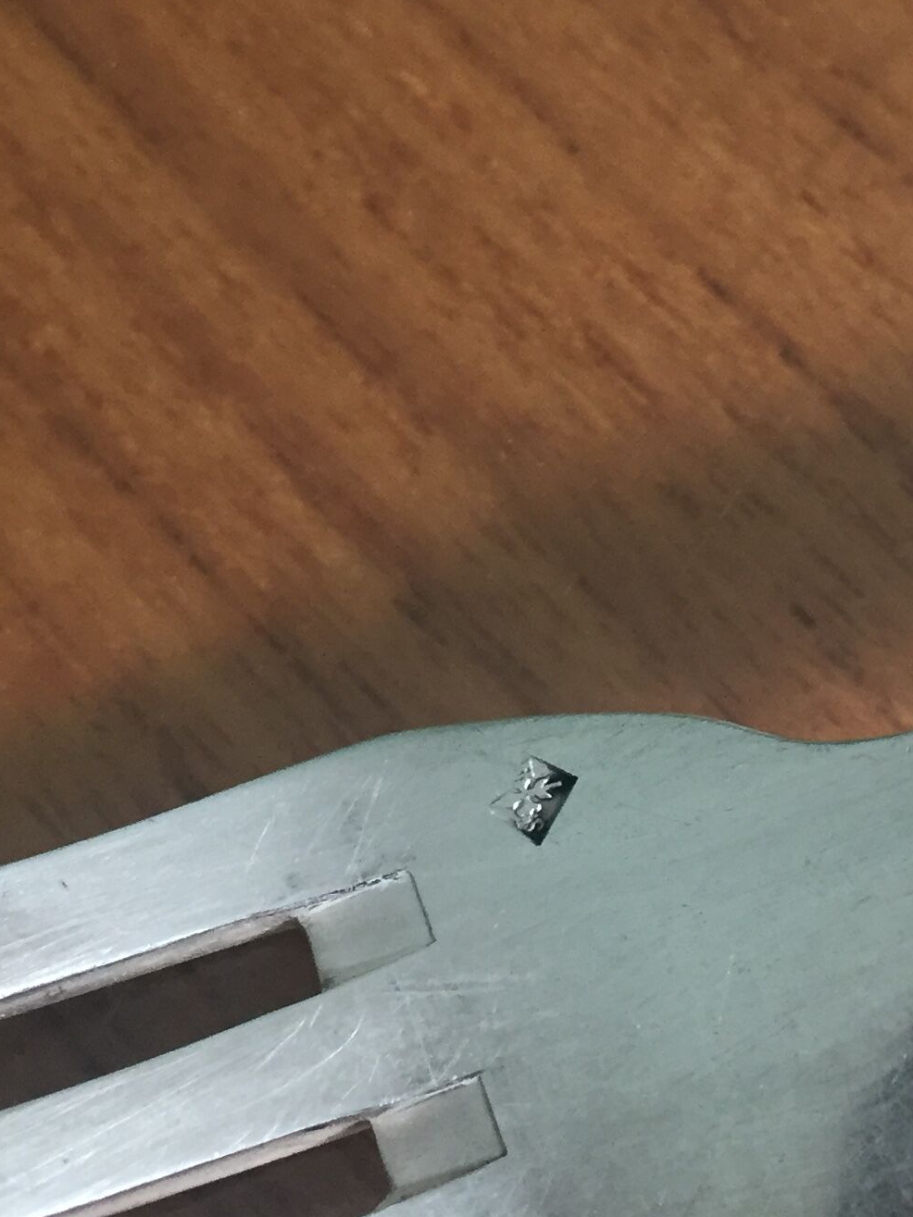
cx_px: 684
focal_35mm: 72
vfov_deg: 26.7
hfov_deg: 20.3
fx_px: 2532
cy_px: 316
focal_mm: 4.15
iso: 125
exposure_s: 1/30
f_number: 2.2
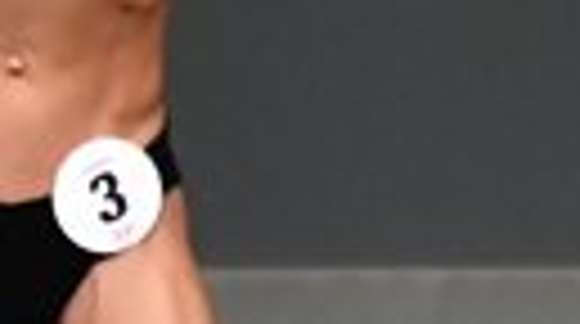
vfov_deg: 0.6
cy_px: 144
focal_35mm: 1985
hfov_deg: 1.1
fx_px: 30471
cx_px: -812
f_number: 5.6
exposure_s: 1/400
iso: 4000
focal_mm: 210
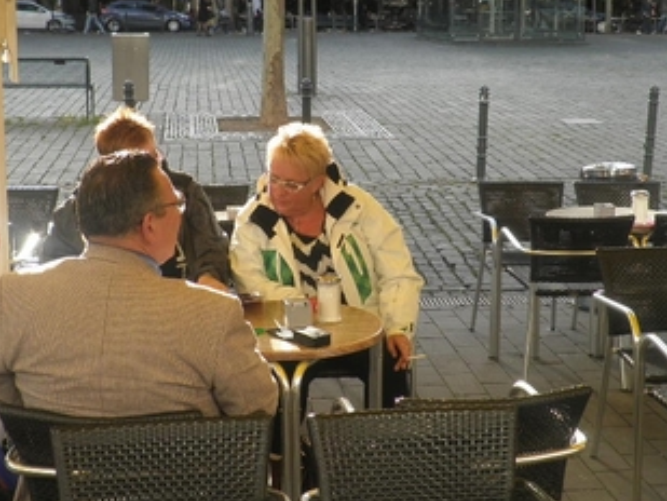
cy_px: 222
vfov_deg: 22.9
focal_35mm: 64
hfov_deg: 30.3
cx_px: 319
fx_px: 1234
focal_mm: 5.9
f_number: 3.7
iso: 64
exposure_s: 1/100
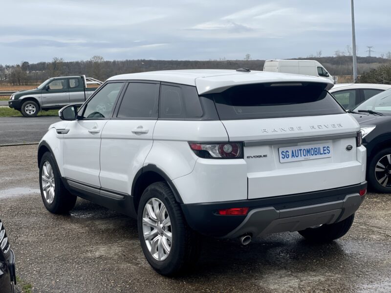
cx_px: 196
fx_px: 587
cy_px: 146
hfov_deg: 36.8
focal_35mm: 52
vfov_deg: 28.0
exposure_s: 1/1916
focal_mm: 6
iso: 32
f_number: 2
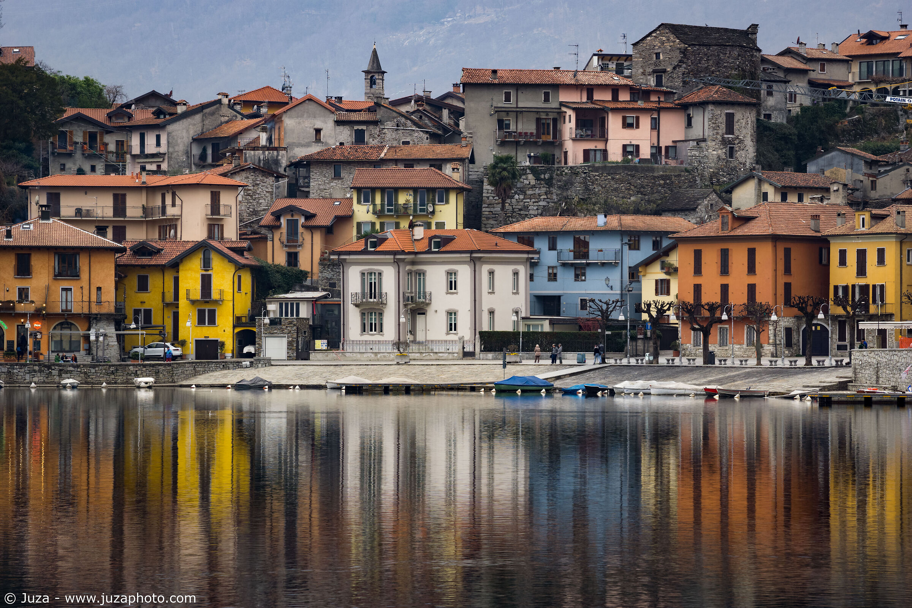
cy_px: 304
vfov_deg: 8.7
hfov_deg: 13.0
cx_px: 456
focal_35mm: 158
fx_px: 3990
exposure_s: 1/25
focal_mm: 105
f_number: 8
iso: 100
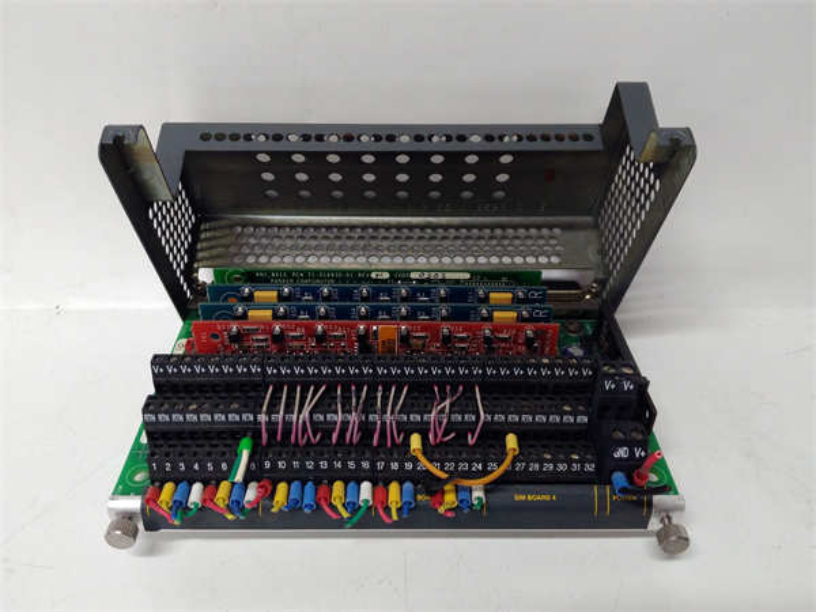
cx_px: 408
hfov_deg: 65.3
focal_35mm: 27
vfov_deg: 51.4
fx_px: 636
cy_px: 306
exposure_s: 1/33
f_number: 2
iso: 294
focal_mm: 3.79
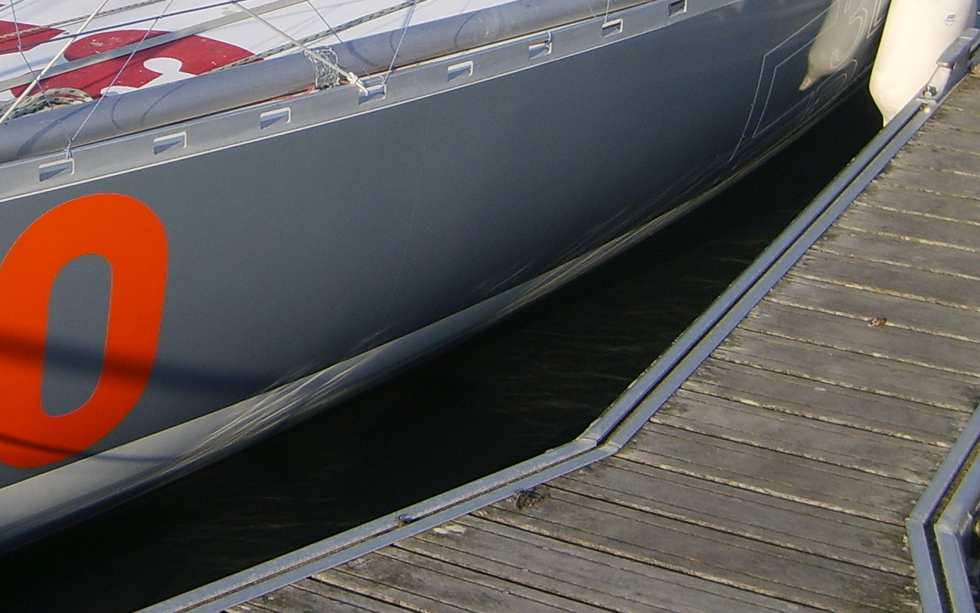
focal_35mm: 80
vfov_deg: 16.0
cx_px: 208
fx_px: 2136
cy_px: 26
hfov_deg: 25.4
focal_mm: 5.8
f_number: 2.8
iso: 50
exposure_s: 1/1000
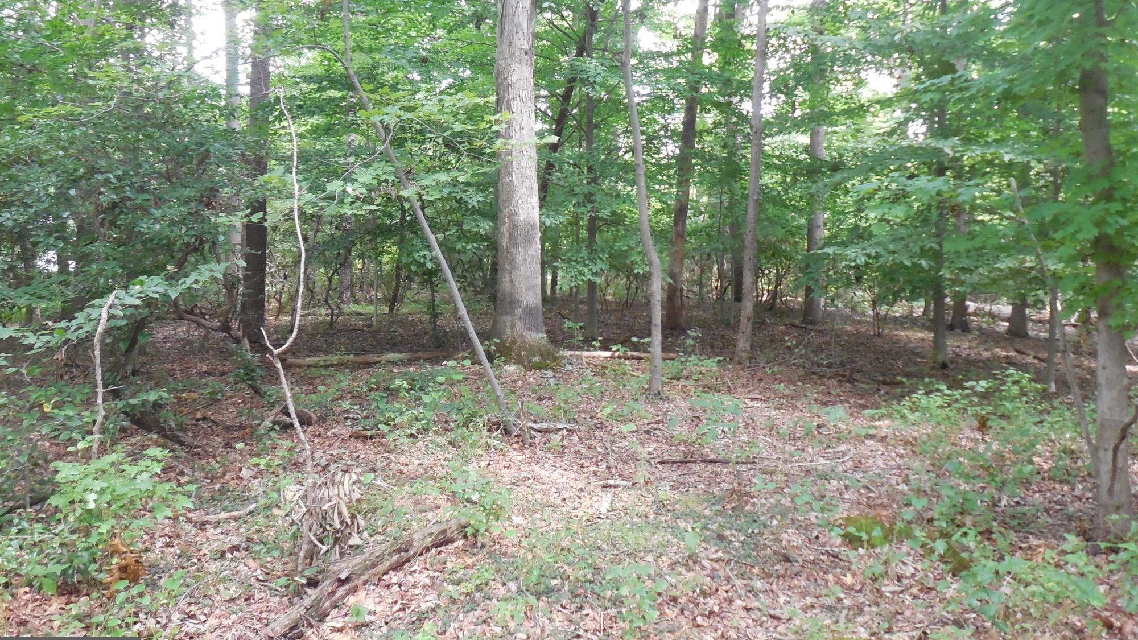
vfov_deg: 40.0
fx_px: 875
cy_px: 246
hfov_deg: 66.1
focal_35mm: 29
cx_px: 581
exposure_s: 1/30
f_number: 3.5
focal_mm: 4.6
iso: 360
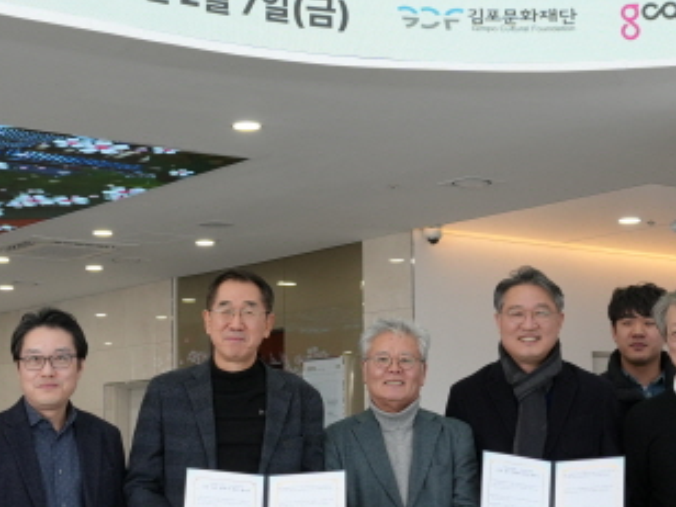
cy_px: 288
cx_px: 292
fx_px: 1465
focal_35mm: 75
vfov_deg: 19.6
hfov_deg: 26.0
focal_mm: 16
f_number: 4
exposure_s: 1/160
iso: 250
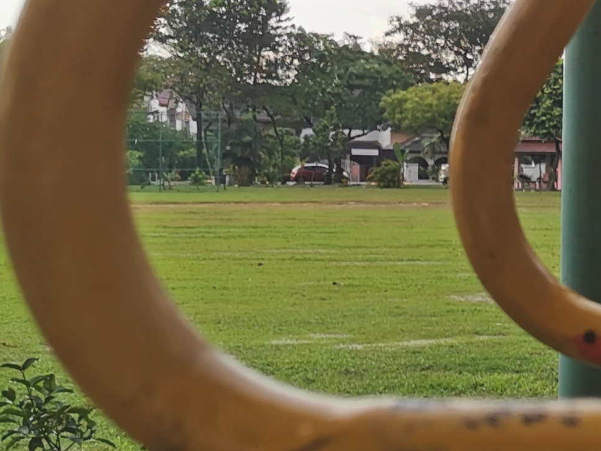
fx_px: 1753
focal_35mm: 101
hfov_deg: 17.1
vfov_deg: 14.6
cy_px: 180
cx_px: 969
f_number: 1.6
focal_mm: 5.56
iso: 50
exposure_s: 1/586
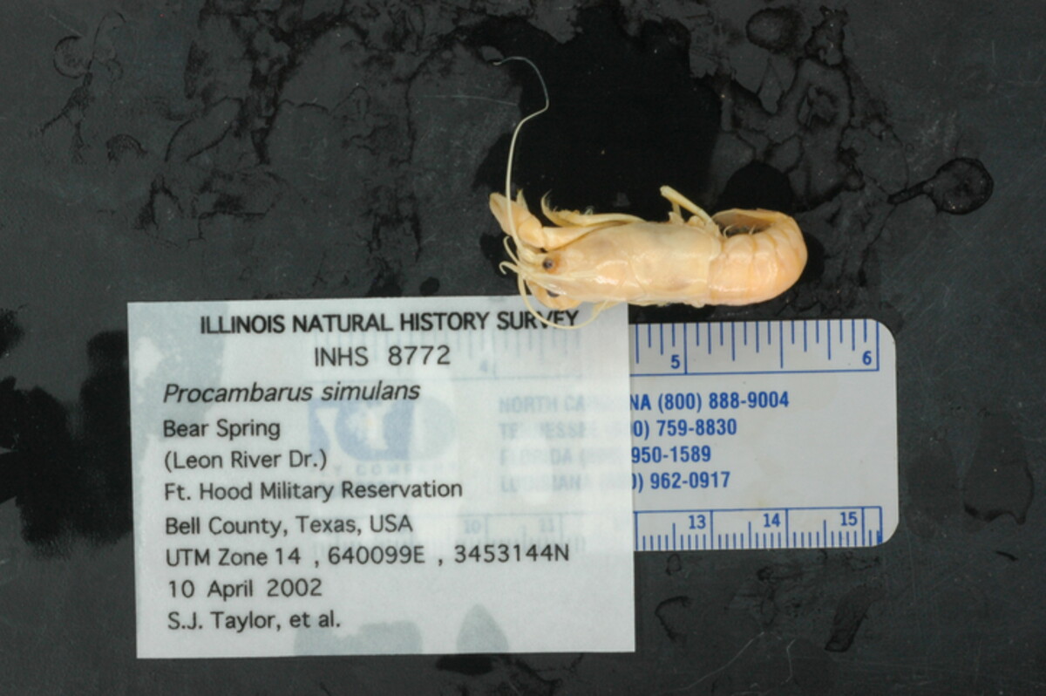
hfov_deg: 22.6
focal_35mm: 90
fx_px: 2613
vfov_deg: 15.2
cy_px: 348
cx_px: 523
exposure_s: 1/1.6
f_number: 36
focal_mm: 60
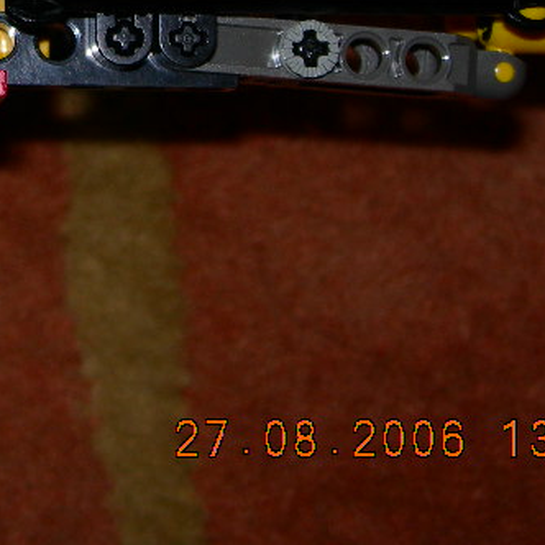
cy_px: -59
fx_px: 2476
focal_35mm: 139
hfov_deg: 12.3
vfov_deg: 12.3
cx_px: -67
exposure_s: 1/60.1
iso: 50
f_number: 3.2
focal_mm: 10.6
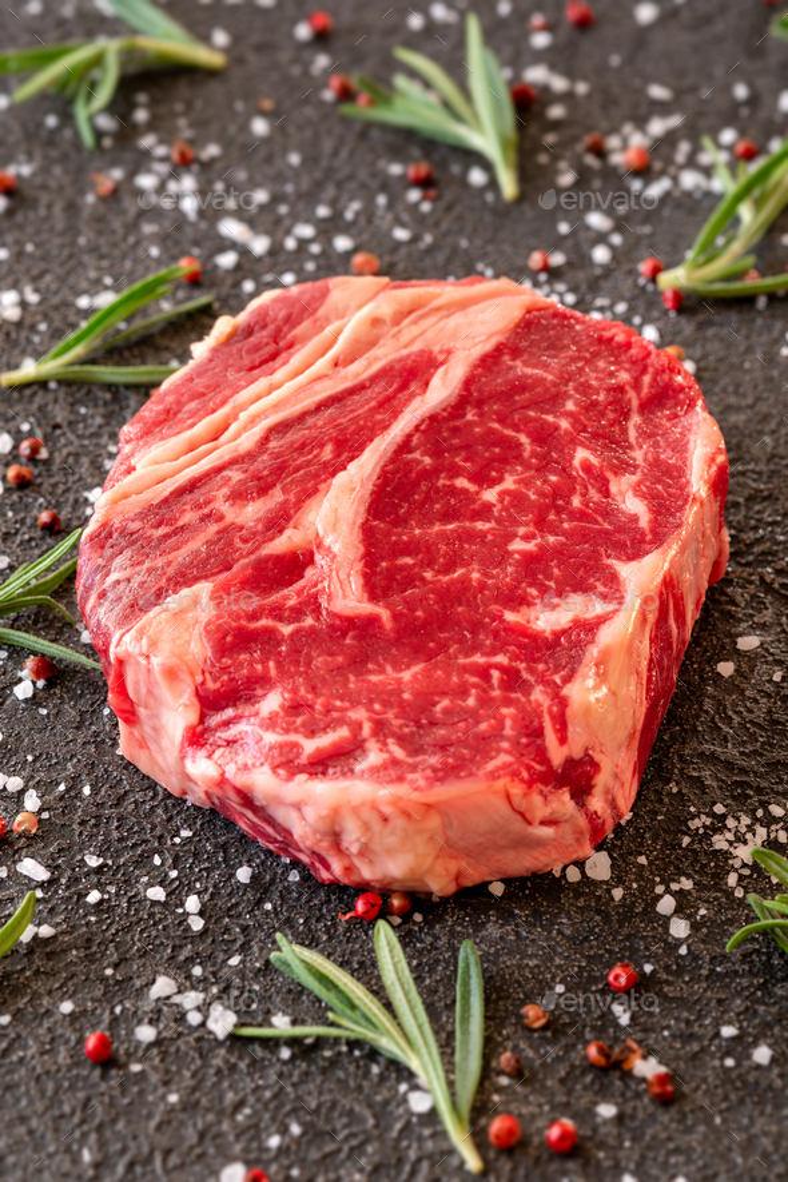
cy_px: 591
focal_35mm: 90
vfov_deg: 22.6
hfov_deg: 15.2
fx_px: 2955
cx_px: 394
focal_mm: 60
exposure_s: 1/17
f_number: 6.4
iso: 500
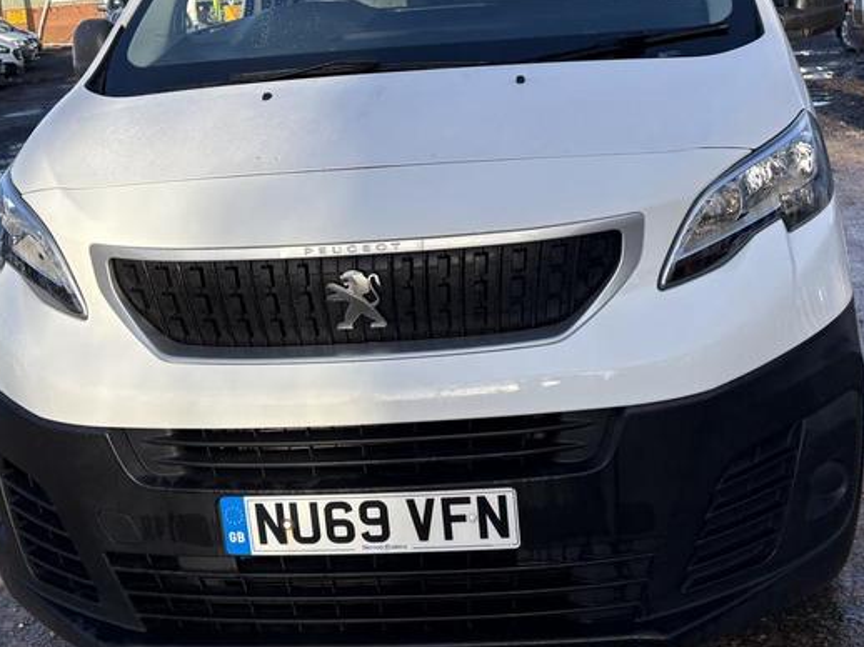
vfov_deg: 31.9
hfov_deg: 42.0
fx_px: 1123
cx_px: 480
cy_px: 207
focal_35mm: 45
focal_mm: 5.96
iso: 50
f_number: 1.6
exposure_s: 1/1337
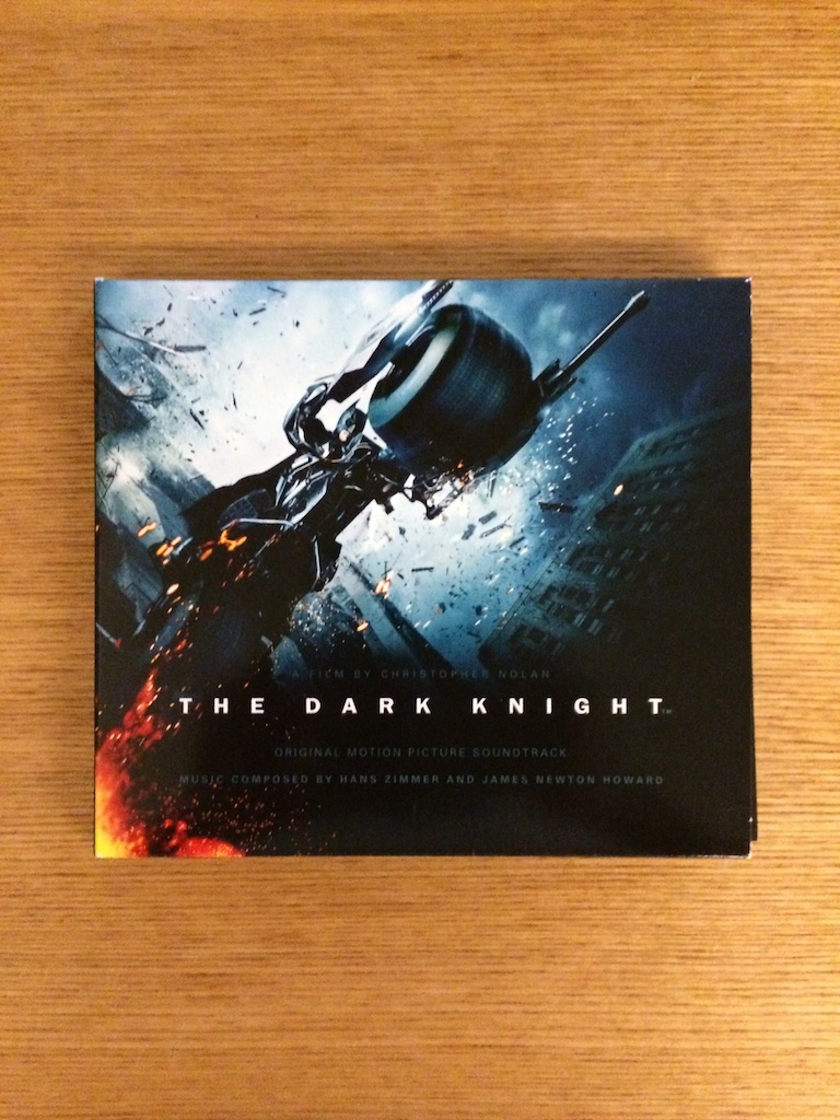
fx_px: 971
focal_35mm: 30
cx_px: 420
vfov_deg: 60.0
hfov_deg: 46.8
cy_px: 560
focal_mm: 4.12
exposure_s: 1/17
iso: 640
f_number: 2.2
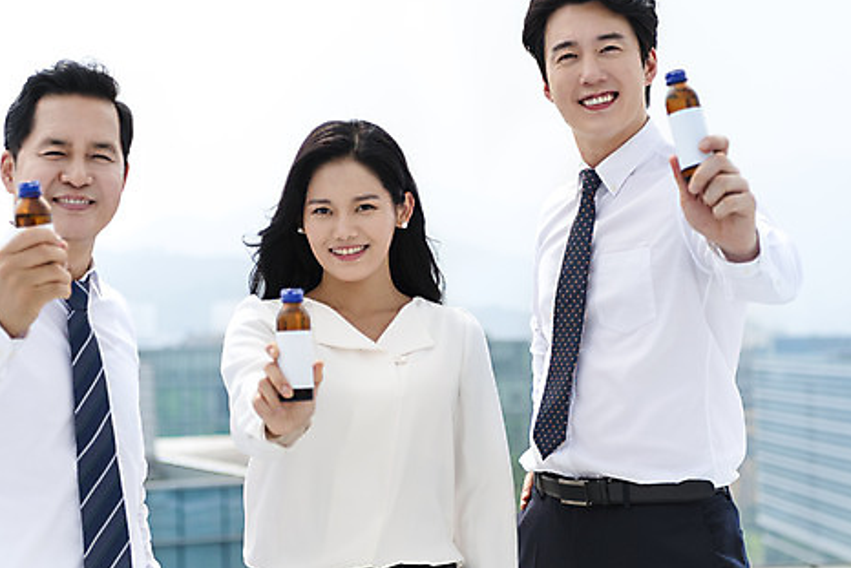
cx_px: 337
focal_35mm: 72
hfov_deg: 28.0
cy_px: 236
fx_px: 1702
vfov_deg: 18.9
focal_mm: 56
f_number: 2.8
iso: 400
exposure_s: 1/8000
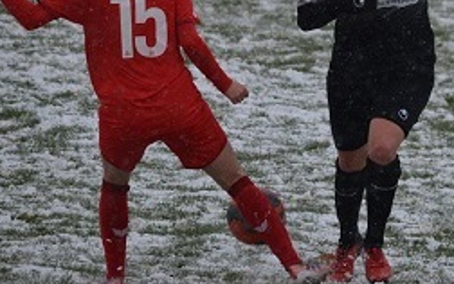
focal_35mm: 479
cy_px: 78
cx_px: 253
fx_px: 5932
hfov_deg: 4.4
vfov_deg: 2.7
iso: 560
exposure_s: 1/1000
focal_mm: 200
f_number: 5
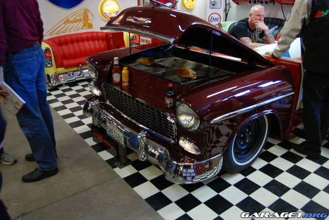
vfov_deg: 43.7
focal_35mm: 30
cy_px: 110
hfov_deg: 61.9
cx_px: 164
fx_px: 274
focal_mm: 20
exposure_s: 1/8
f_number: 3.5
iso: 200
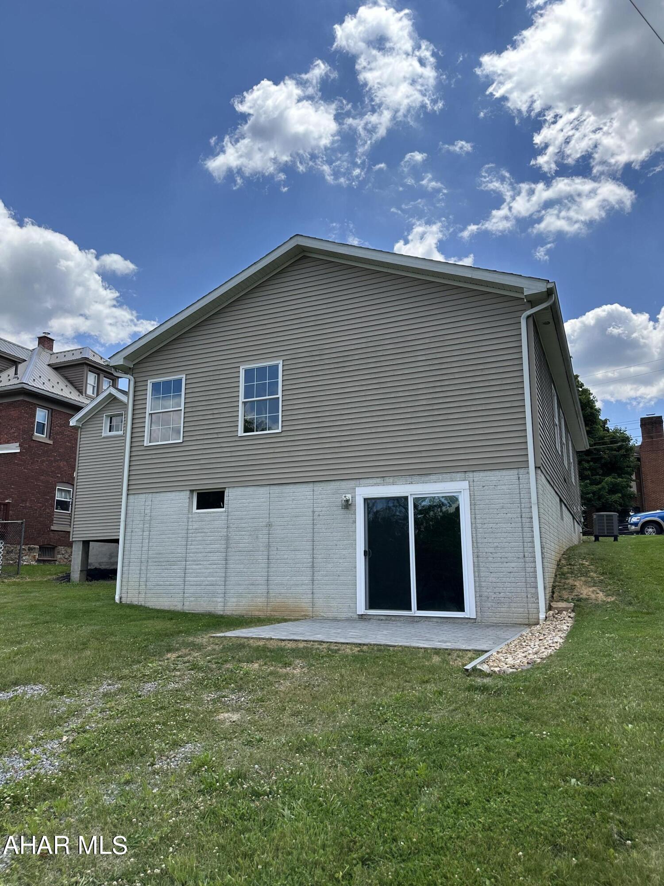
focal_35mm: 24
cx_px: 332
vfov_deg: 71.6
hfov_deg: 56.8
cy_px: 443
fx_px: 614
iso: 80
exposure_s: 1/4016
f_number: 1.78
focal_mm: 6.86
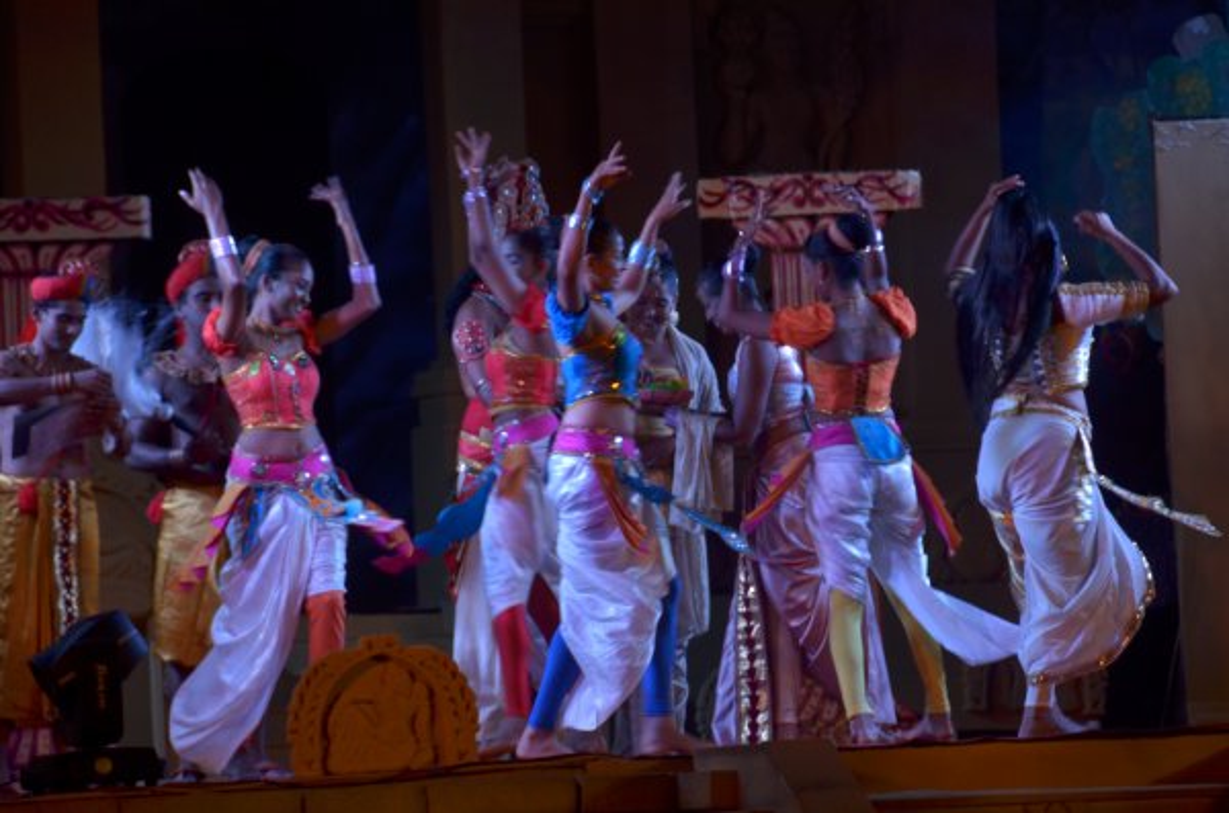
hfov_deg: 6.9
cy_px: 406
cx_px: 614
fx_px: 10217
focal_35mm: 300
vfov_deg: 4.6
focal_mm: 200
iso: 320
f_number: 5.6
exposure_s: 1/80
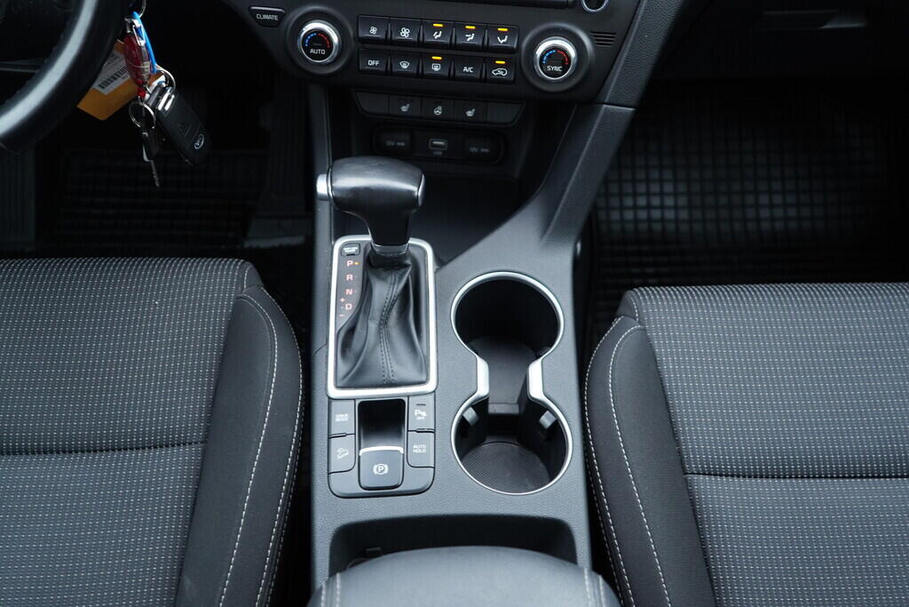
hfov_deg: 53.1
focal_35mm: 36
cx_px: 454
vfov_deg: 36.9
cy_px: 304
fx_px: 909
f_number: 2.8
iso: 400
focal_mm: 24
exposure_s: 1/40
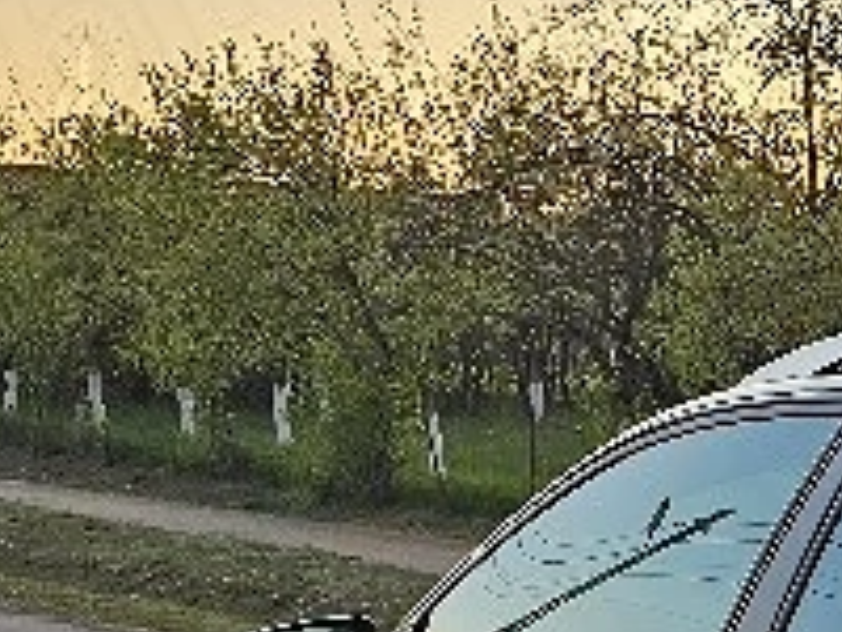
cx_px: 1600
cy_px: 1083
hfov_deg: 14.6
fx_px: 2797
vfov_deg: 12.0
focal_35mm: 115
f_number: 1.7
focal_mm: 6.3
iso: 50
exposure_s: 1/192
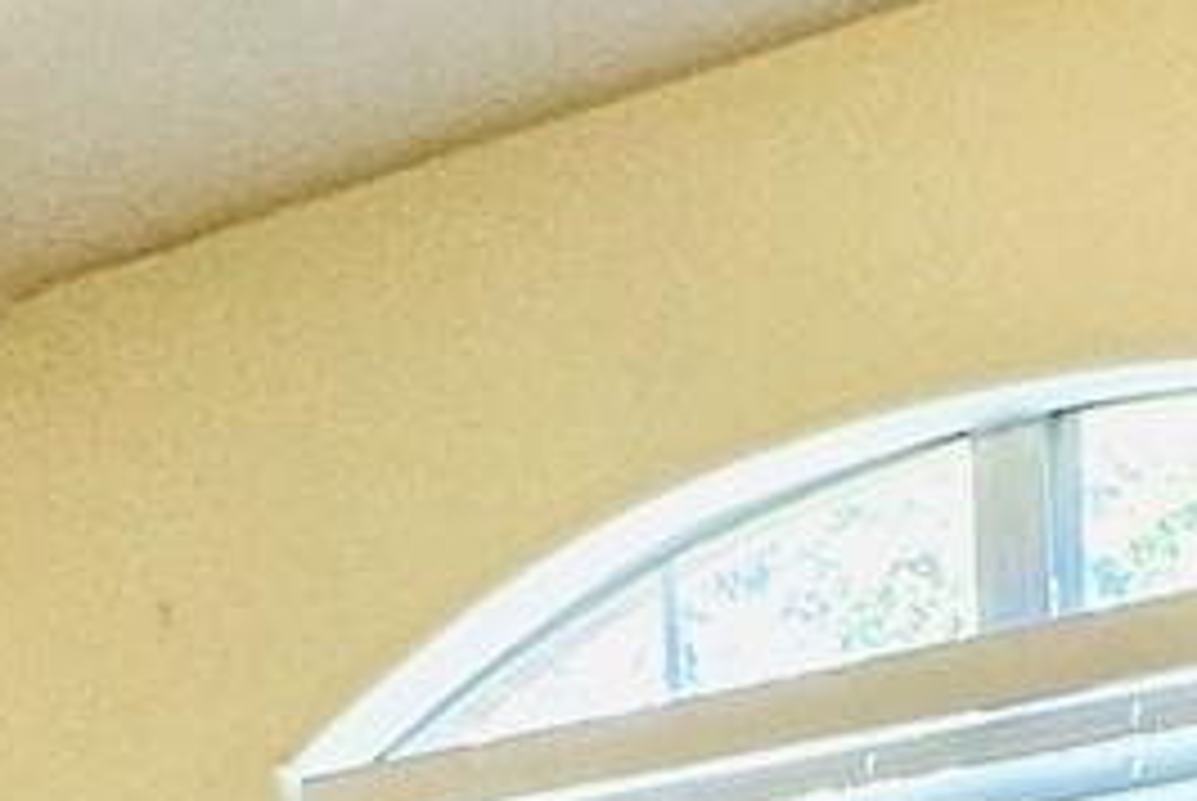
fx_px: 3728
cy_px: 1868
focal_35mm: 112
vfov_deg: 10.6
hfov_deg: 18.2
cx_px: 410
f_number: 2.2
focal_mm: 2.22
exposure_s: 1/120
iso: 160
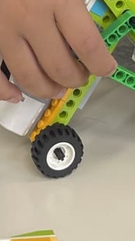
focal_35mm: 160
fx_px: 1019
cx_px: 107
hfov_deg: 7.6
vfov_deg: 12.5
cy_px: -169
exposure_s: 1/120
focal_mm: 5.1
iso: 125
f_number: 1.6
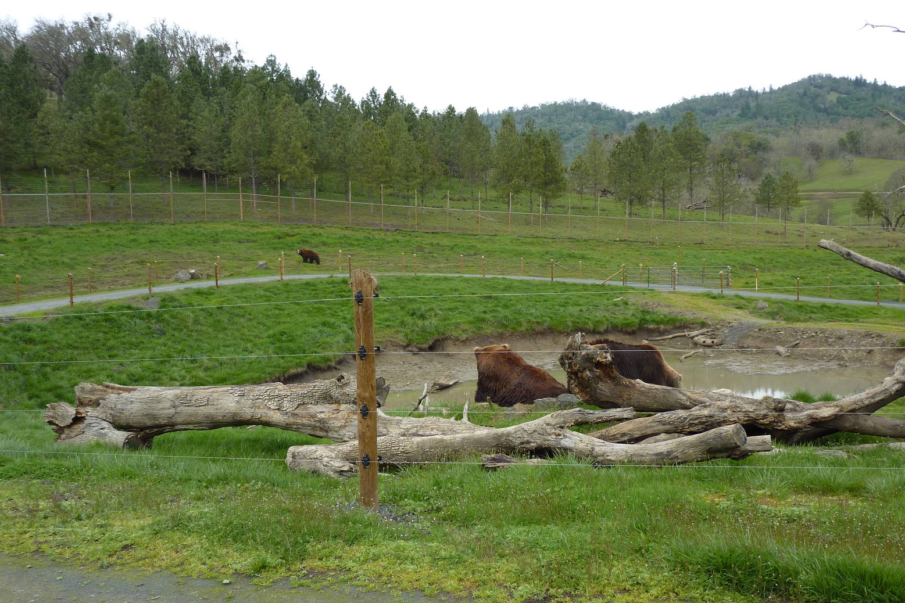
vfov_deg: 42.3
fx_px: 779
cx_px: 445
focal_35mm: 31
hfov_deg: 60.3
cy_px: 325
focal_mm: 4.7
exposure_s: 1/500
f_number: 3.4
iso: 125
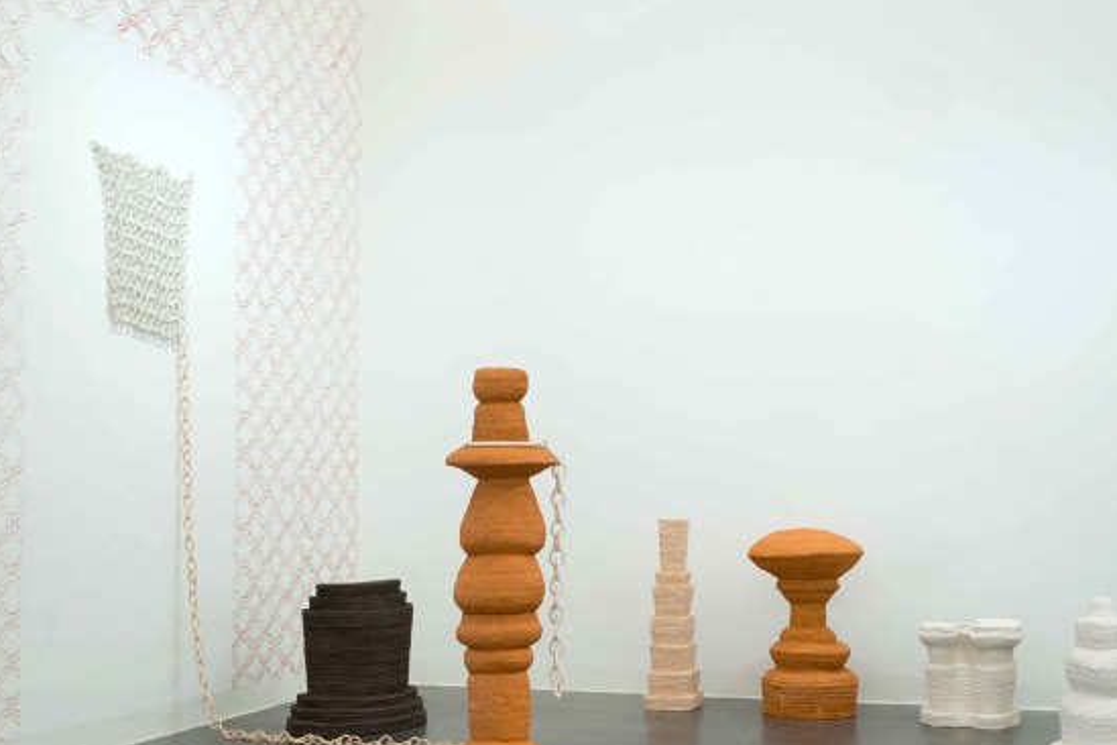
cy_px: 434
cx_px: 572
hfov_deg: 39.6
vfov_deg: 27.0
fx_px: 1551
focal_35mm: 50
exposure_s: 2
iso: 250
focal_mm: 27
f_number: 14
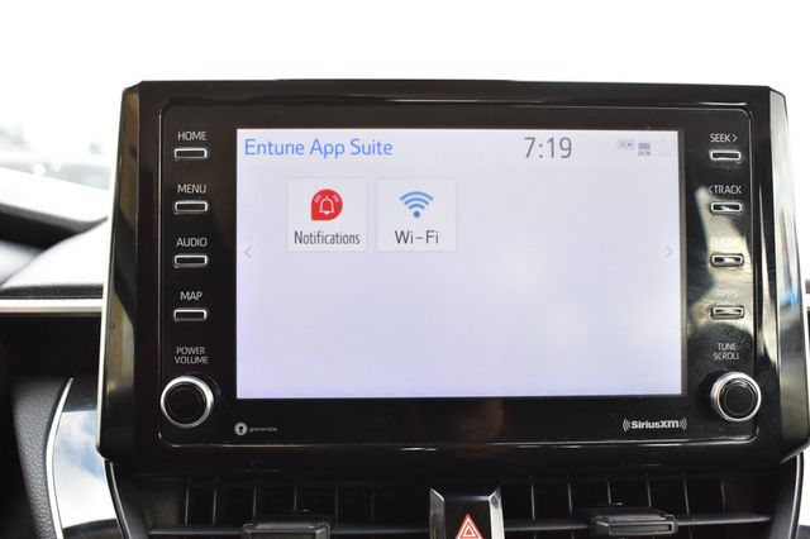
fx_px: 810
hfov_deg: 53.2
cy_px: 270
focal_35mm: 36
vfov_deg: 36.8
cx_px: 405
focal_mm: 24
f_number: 5.6
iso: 720
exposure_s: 1/125
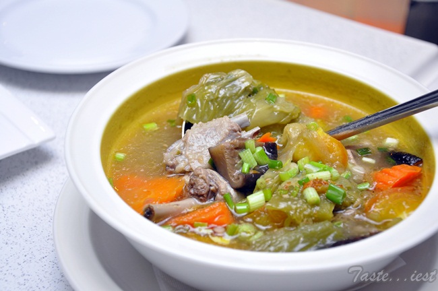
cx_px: 219
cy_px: 146
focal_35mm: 72
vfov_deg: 18.9
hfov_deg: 28.1
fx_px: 875
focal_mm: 48
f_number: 5.6
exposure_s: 1/100
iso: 800
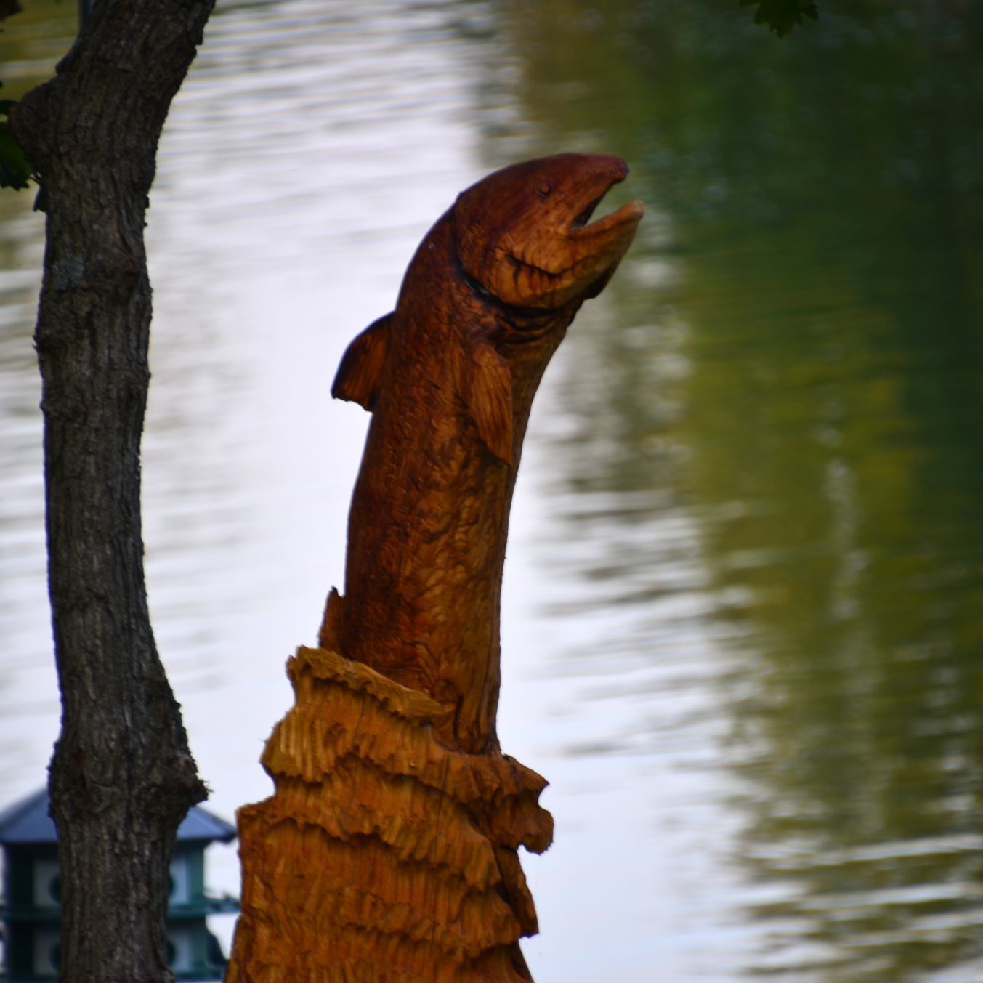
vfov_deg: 2.3
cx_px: 482
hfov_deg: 2.3
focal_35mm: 770
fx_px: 24738
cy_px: 491
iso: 125
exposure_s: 1/50
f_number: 6.3
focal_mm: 400
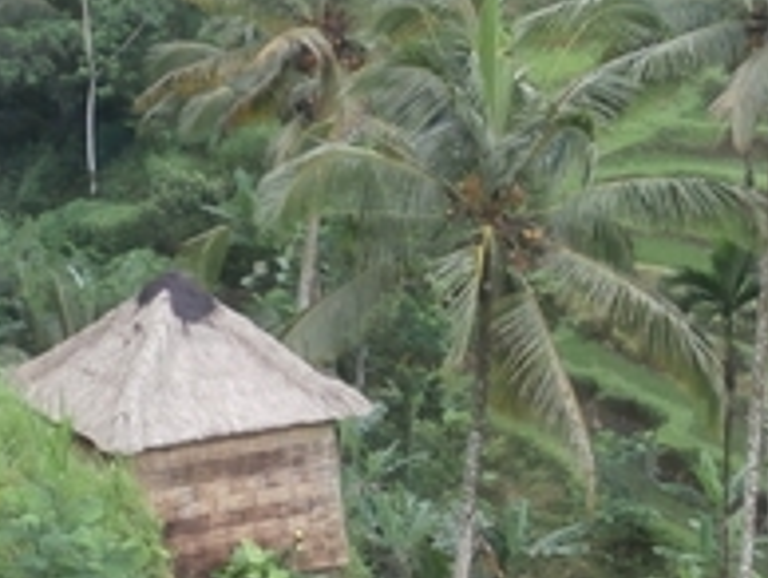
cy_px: 273
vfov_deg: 10.3
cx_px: -111
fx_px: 3221
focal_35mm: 145
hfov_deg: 13.3
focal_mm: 8.29
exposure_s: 1/50
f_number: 4.2
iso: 100
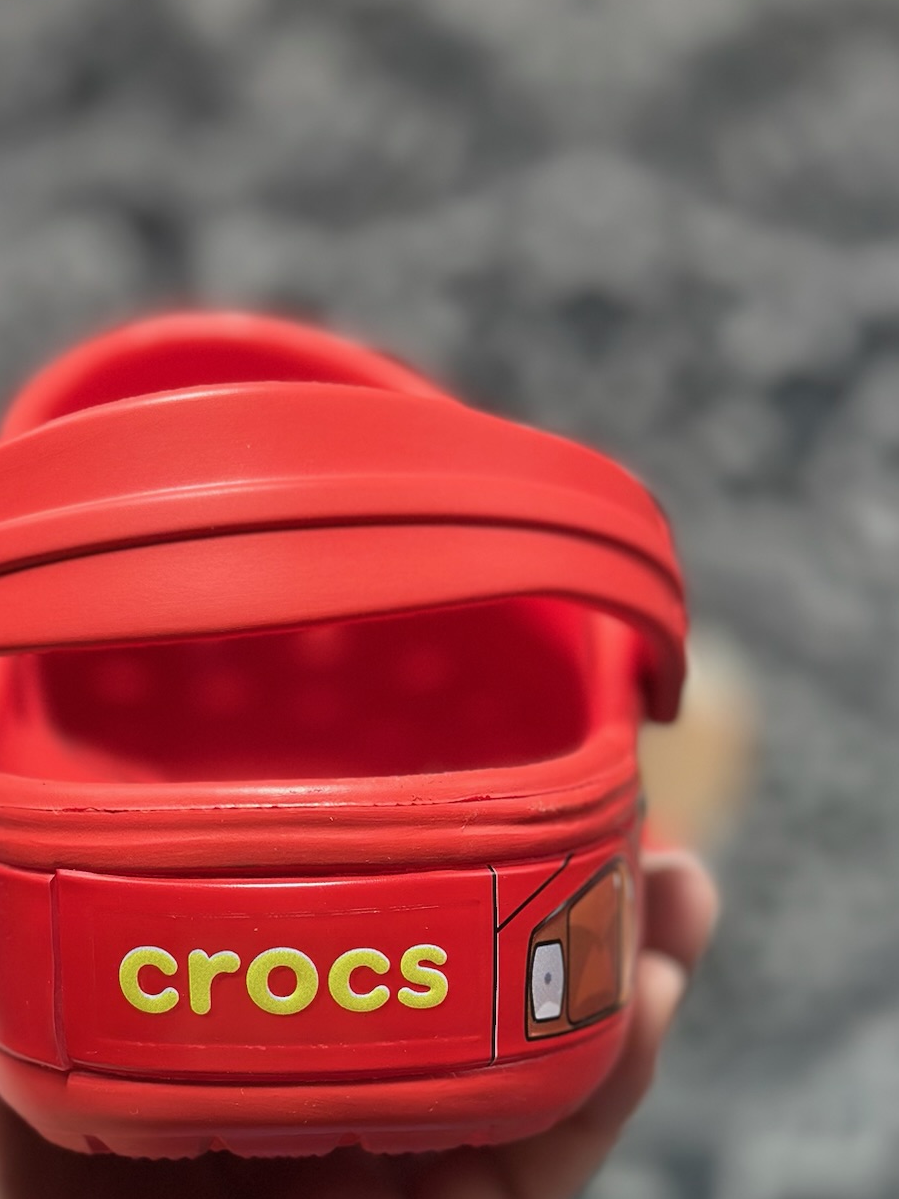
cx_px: 286
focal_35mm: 82
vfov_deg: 23.8
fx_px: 2840
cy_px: 769
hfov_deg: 17.9
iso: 80
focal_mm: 6.86
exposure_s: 1/224
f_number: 1.78
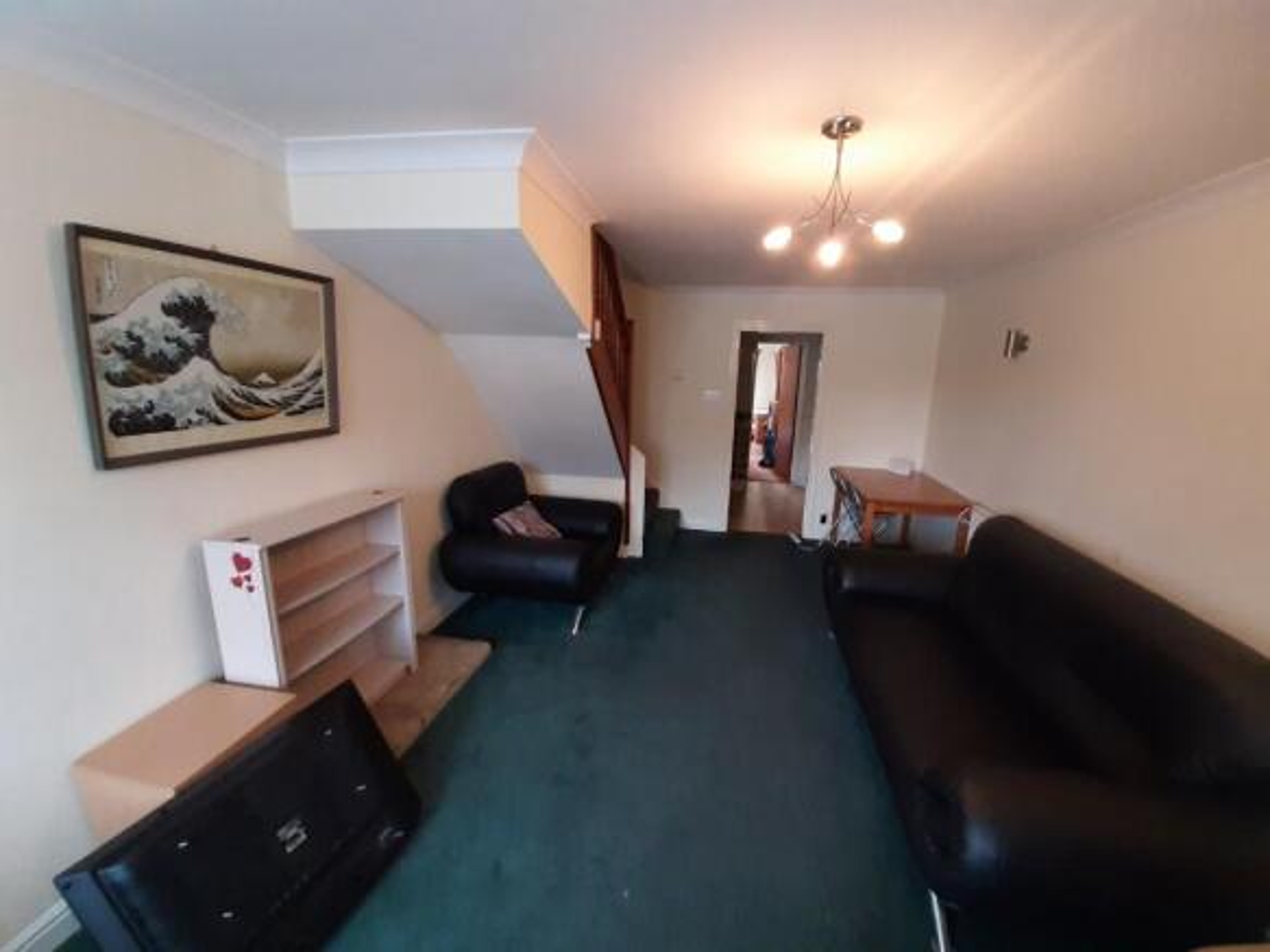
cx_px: 635
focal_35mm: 13
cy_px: 476
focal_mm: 1.42
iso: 200
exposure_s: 1/33
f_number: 2.2
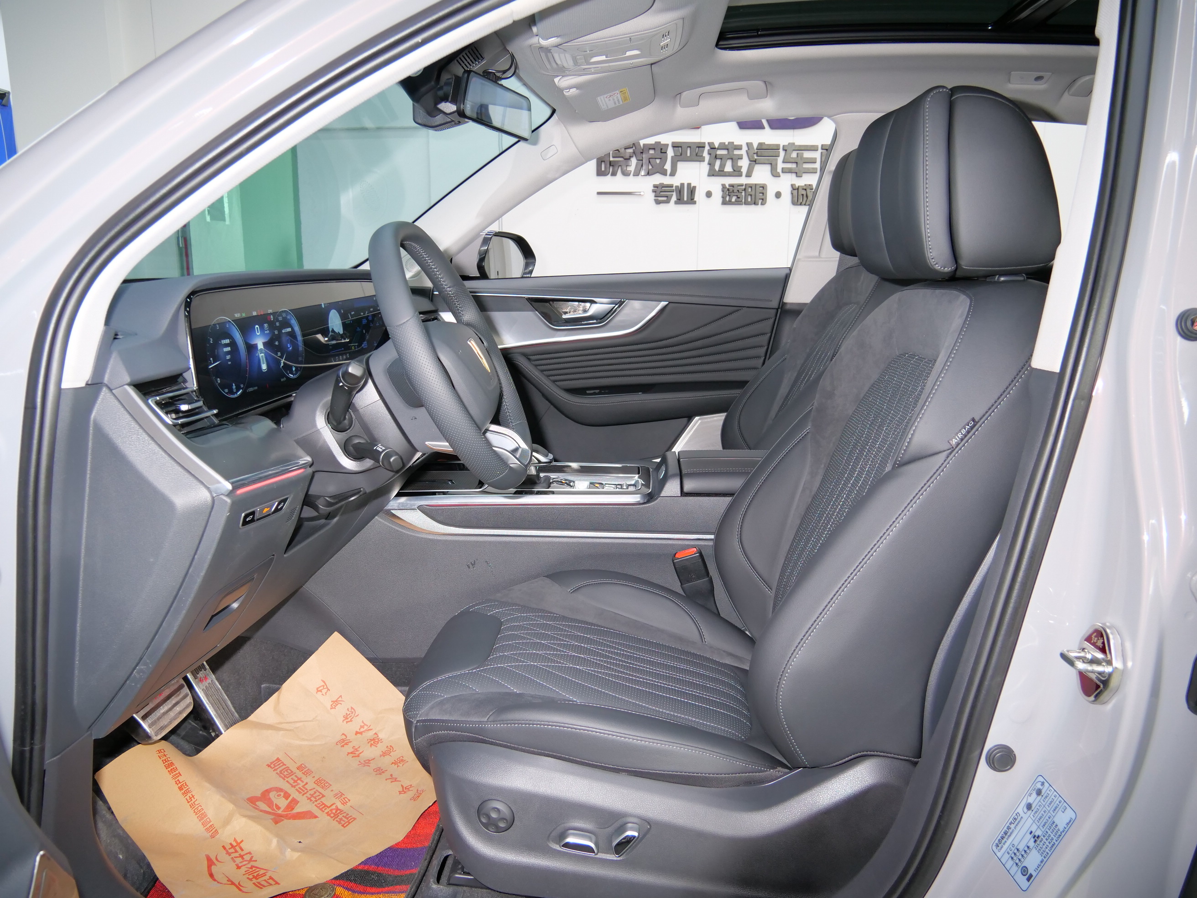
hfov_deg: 71.6
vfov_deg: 56.8
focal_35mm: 24
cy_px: 449
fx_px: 830
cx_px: 598
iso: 800
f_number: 3.5
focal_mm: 12
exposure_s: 1/30
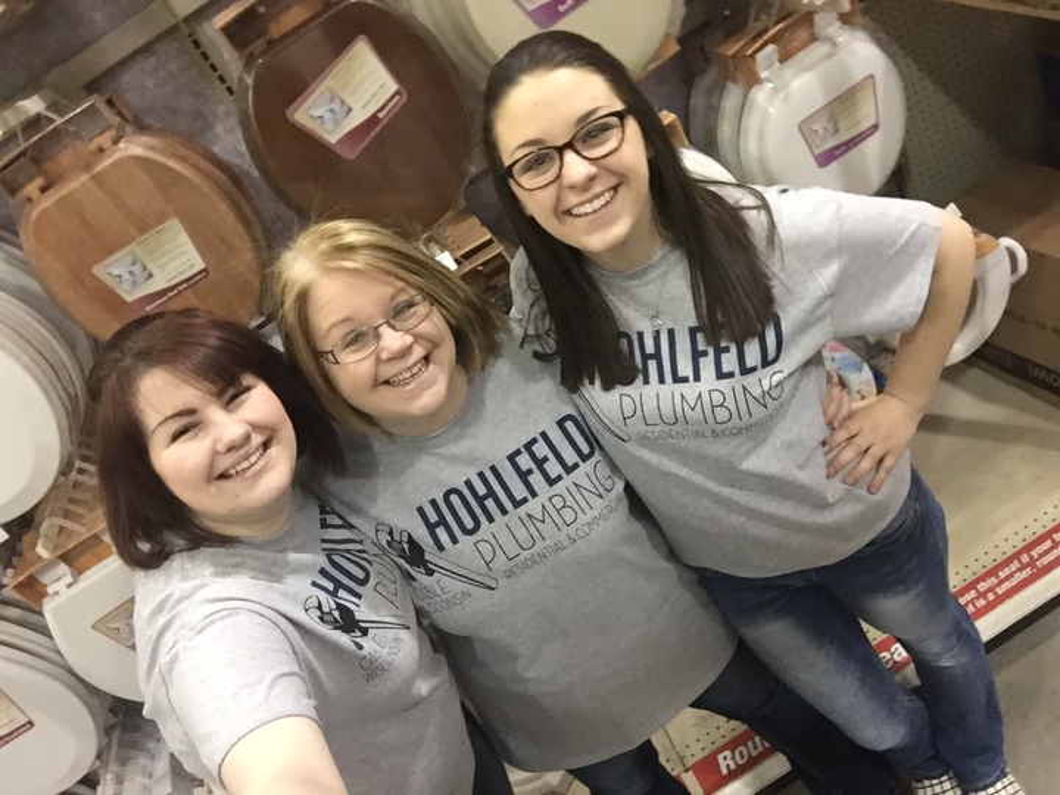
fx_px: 949
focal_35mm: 31
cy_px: 398
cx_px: 530
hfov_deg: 58.4
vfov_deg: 45.4
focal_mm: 2.65
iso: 200
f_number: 2.2
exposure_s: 1/30
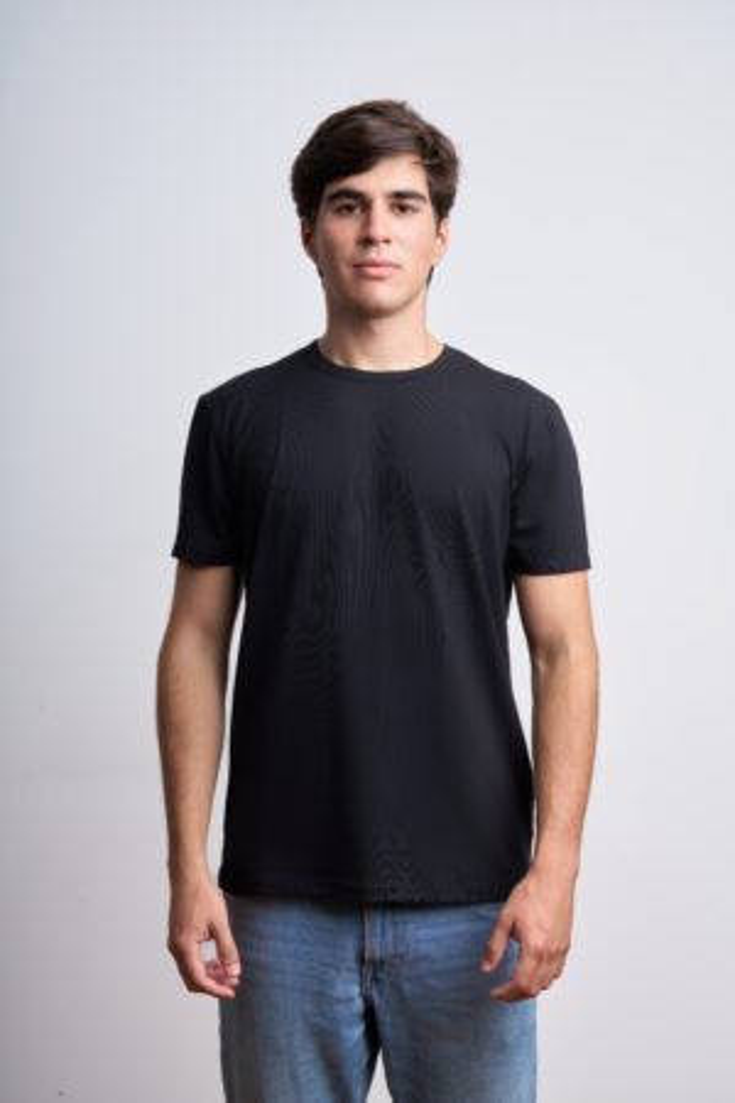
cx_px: 368
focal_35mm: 59
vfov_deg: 33.9
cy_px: 552
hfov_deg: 23.0
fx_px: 1810
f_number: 8
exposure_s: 1/200
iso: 100
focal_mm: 59.1
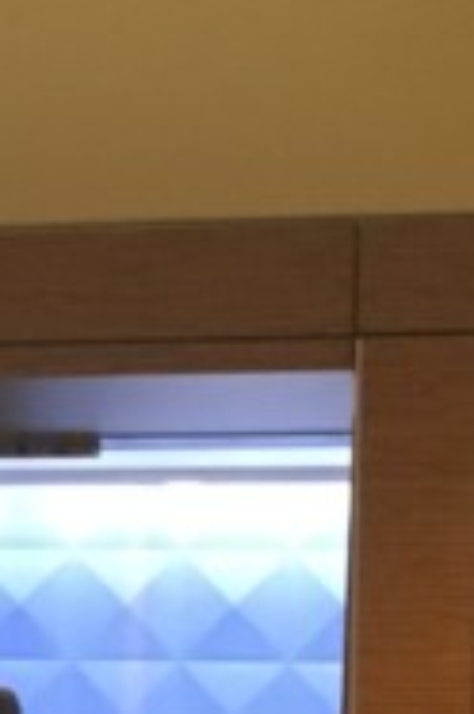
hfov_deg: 7.0
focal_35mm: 194
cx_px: -107
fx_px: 3845
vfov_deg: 10.5
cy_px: 836
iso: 200
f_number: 2.2
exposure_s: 1/20
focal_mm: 4.15
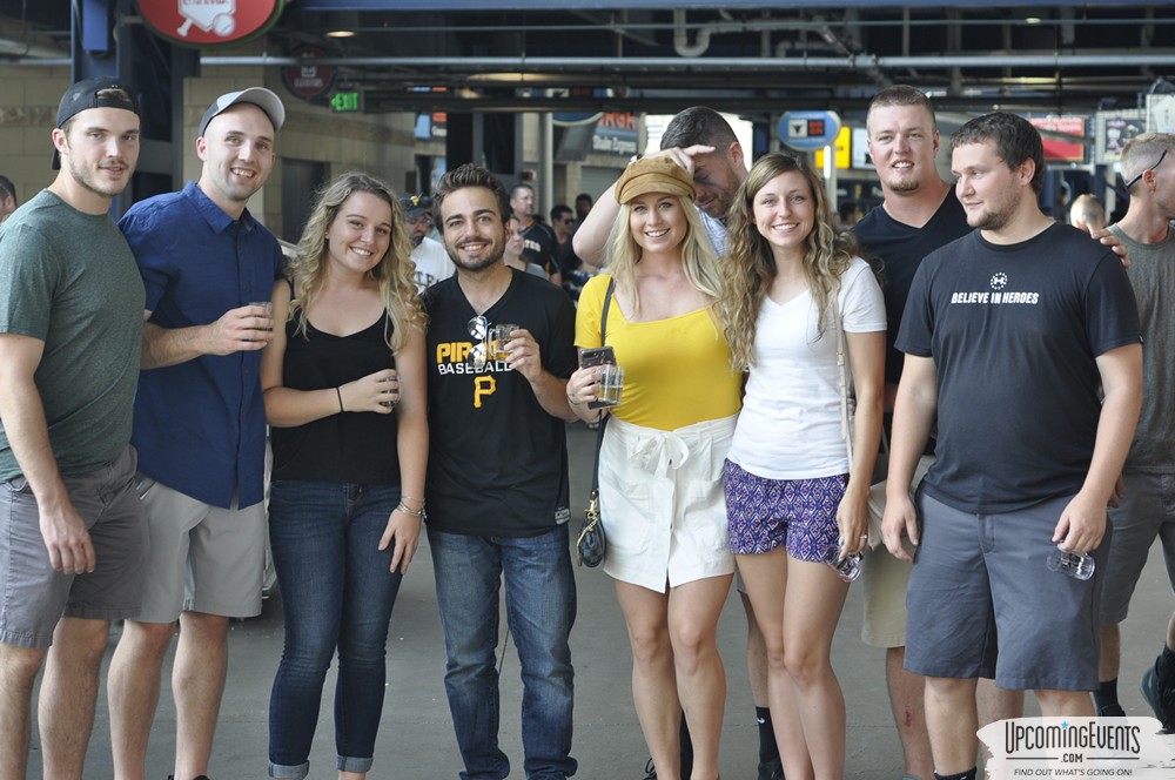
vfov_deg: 18.1
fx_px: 2445
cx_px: 588
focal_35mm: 75
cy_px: 390
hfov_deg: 27.0
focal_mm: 50
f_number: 4
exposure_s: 1/60
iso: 200
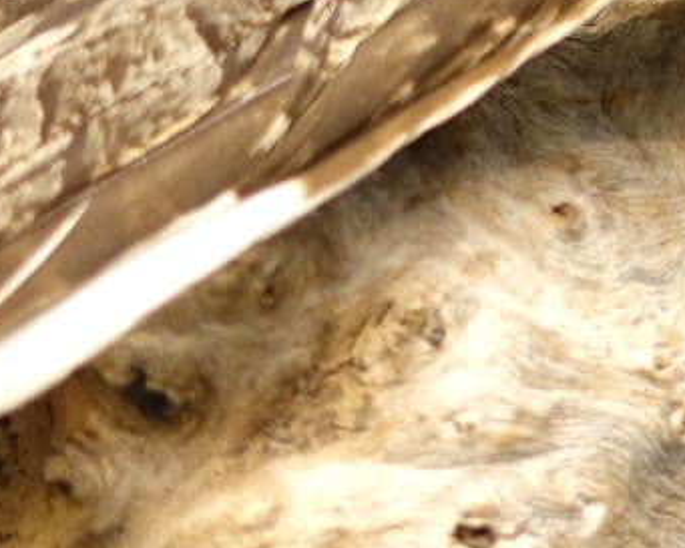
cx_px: 1163
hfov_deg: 15.8
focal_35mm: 107
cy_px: -149
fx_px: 2170
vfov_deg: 13.9
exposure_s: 1/30
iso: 320
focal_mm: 8.8
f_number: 1.8
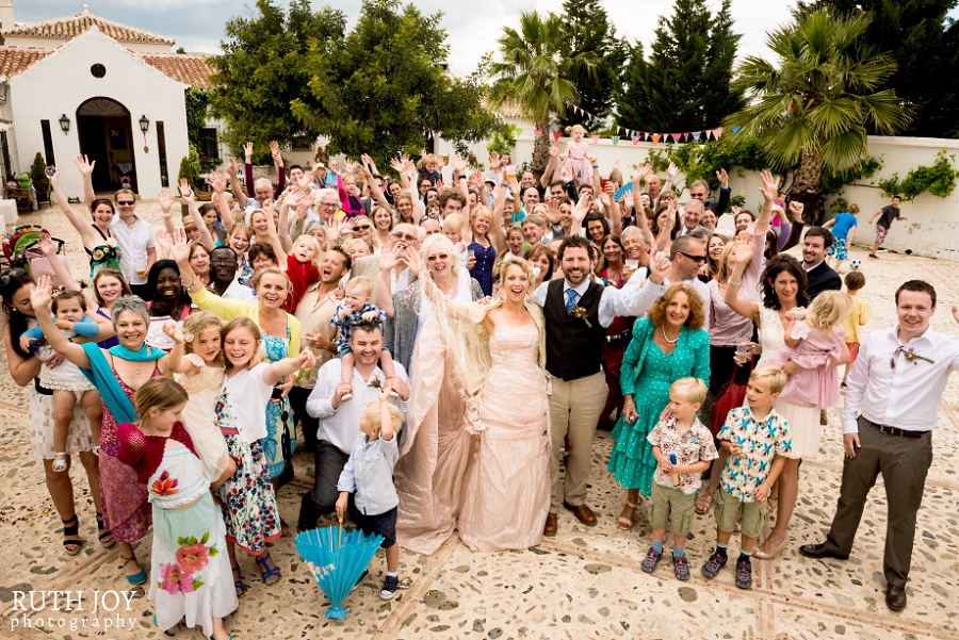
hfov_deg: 73.7
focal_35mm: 24
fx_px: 640
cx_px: 480
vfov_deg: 53.2
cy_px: 320
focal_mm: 24
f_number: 11
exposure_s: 1/125
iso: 200
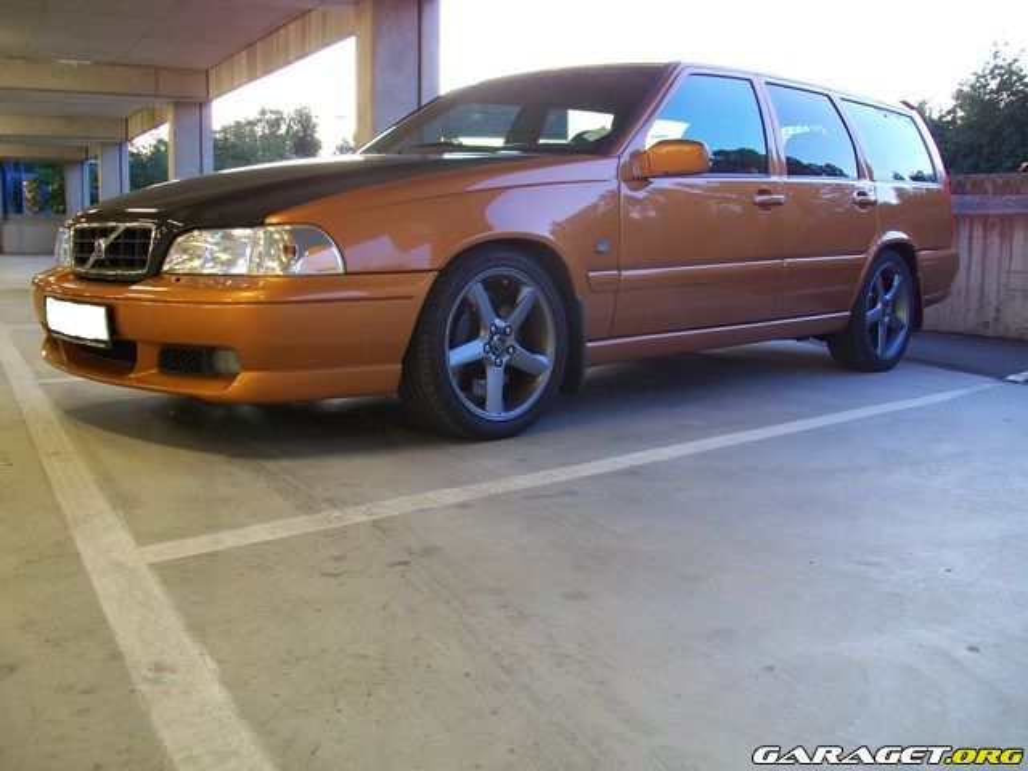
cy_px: 386
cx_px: 514
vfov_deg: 39.7
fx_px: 1069
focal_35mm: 36
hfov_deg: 51.4
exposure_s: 1/8
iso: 80
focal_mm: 6
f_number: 2.7
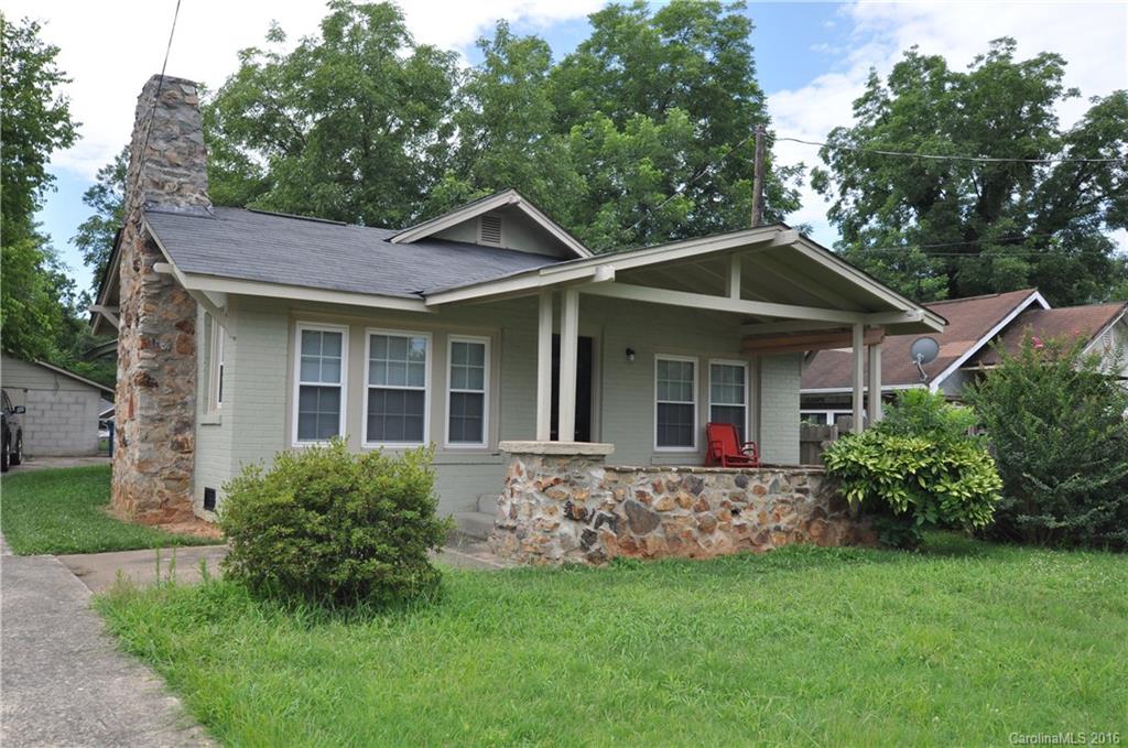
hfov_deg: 62.0
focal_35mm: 30
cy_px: 374
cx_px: 564
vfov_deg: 43.5
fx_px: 938
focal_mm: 20
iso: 400
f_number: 10
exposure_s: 1/400
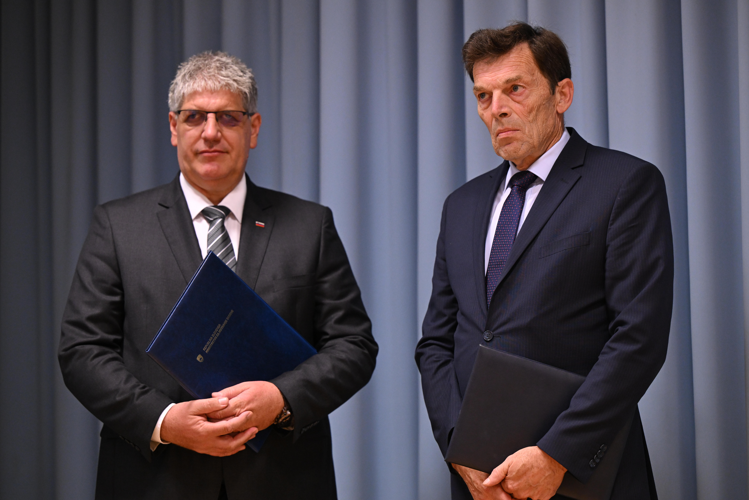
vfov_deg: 11.4
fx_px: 2496
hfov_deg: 17.1
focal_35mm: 120
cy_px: 250
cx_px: 374
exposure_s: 1/320
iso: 2500
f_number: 3.2
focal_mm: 120
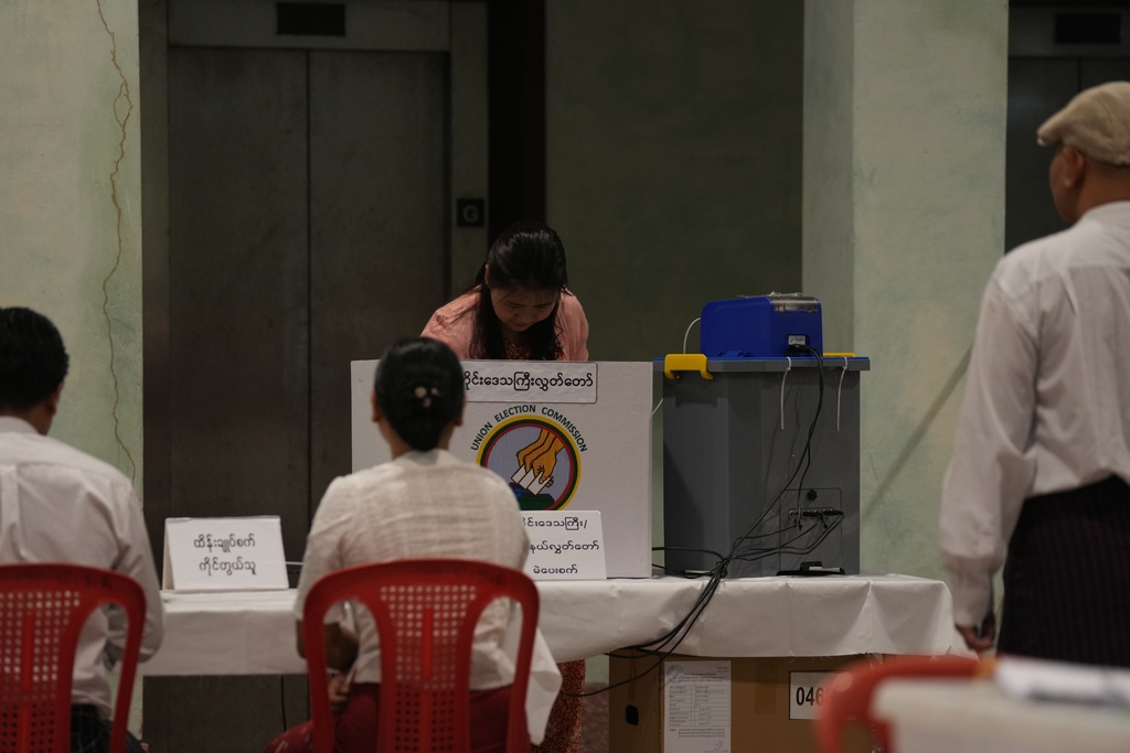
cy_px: 376
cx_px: 565
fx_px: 5148
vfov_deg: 8.4
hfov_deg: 12.5
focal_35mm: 164
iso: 1250
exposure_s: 1/50
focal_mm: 164
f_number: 3.2
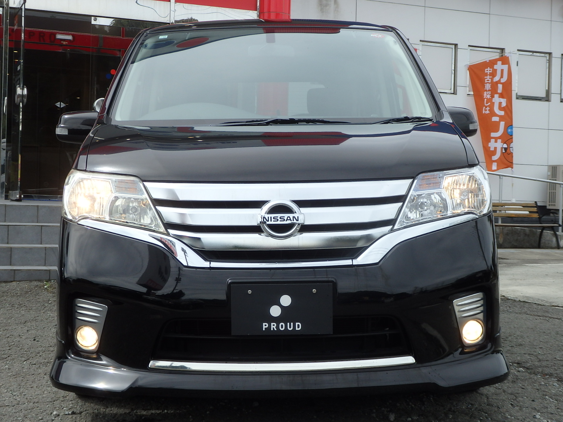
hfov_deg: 35.5
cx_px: 282
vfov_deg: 27.0
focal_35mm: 54
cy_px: 211
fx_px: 878
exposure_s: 1/800
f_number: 4.1
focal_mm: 9.8
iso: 125
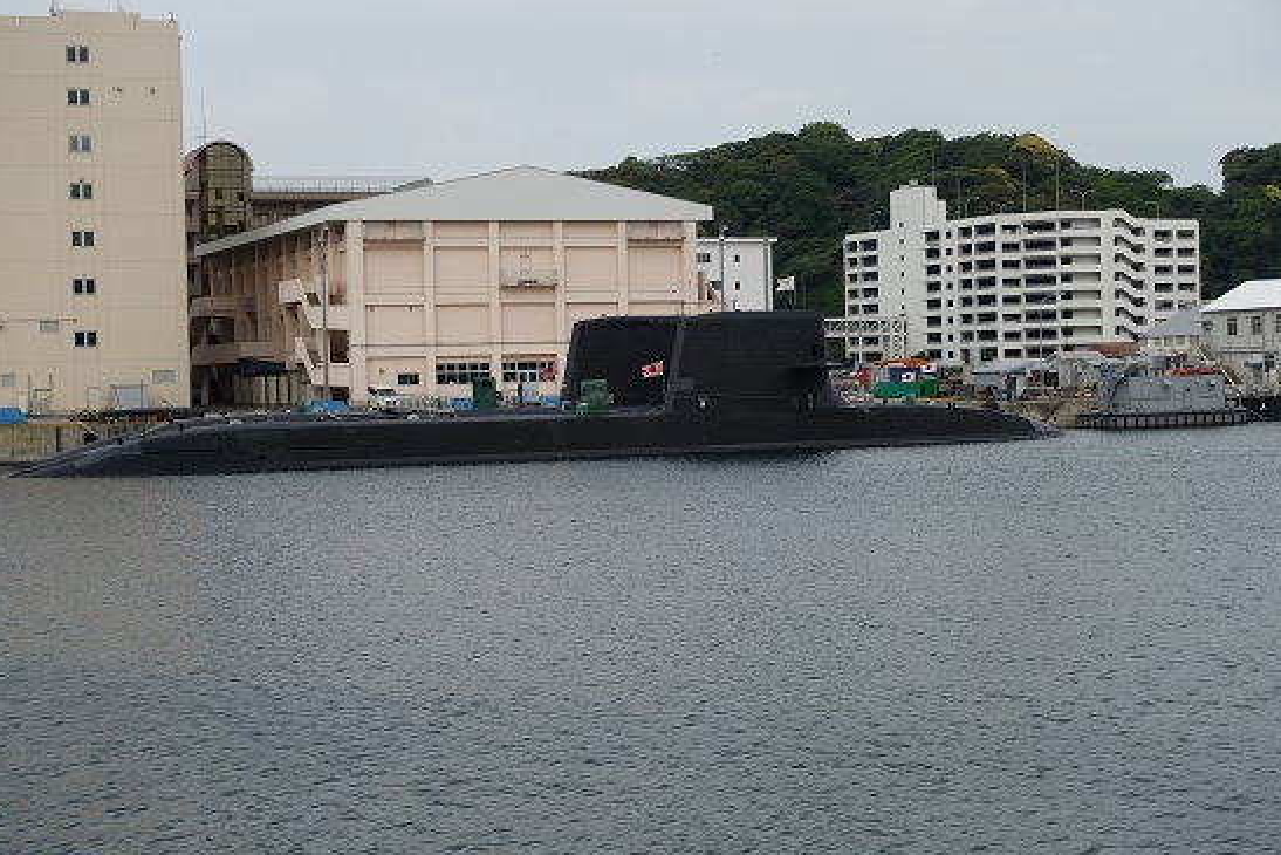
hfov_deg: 29.6
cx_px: 618
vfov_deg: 20.0
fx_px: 2420
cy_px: 443
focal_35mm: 68
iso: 125
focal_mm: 22.77
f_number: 5.6
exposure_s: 1/400
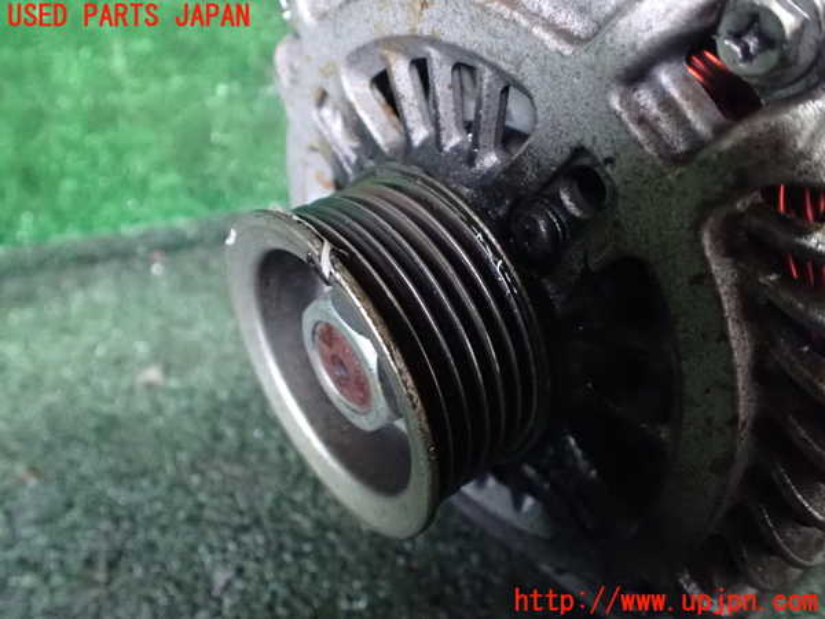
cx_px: 412
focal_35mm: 30
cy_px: 310
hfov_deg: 60.0
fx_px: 715
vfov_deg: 46.8
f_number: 2.3
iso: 1600
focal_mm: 5.4
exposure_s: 1/25
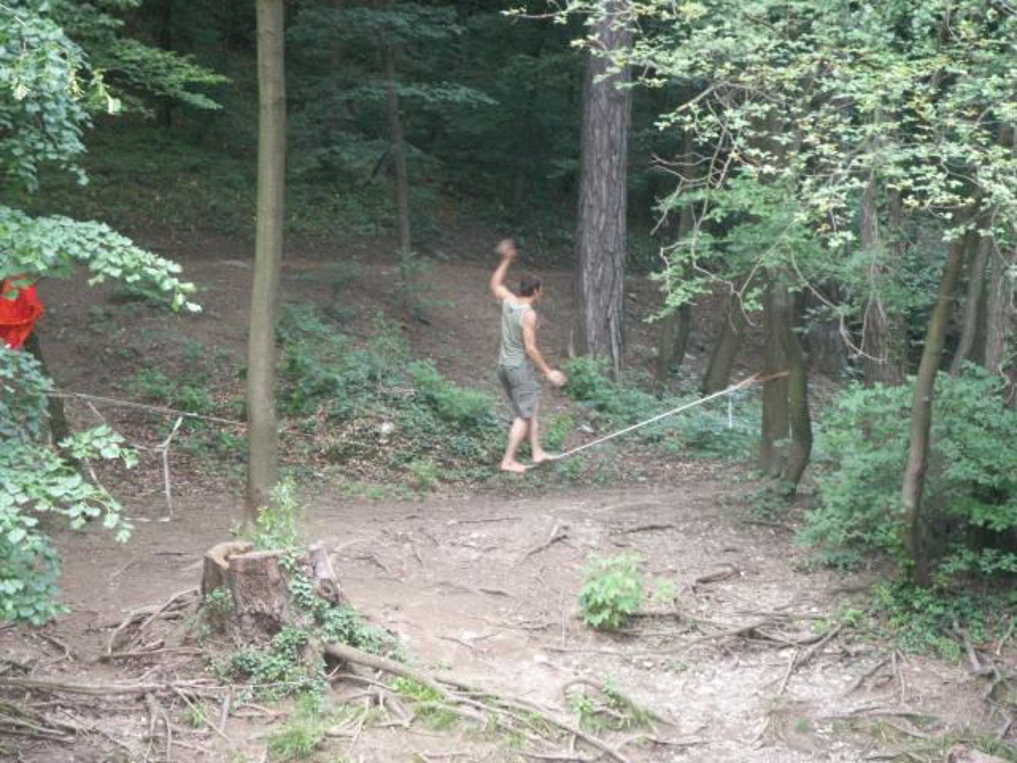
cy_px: 382
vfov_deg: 13.3
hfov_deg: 17.7
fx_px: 3261
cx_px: 508
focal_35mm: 111
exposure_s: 1/10
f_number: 3.8
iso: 160
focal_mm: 23.1
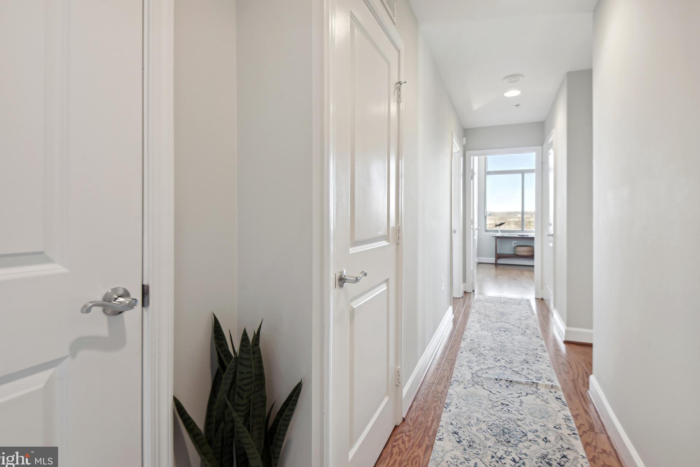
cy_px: 225
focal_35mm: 17
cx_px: 349
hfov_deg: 93.3
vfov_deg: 70.4
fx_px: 331
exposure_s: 1/10
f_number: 8
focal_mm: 16
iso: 200
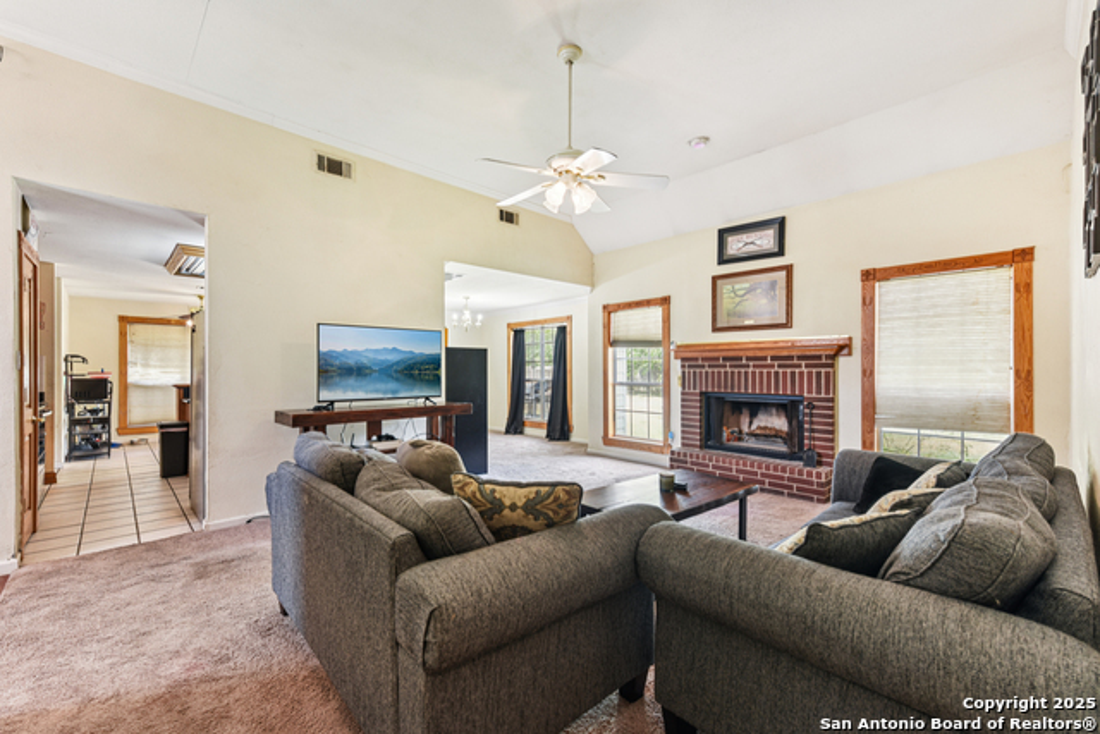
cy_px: 367
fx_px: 458
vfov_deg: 77.4
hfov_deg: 100.4
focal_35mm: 15
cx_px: 550
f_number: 8
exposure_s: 1/8
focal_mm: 15
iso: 400
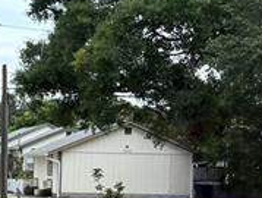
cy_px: 213
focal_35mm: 137
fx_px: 1039
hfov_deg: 13.9
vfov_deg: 10.7
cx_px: -69
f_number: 1.78
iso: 100
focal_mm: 6.76
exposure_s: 1/3021
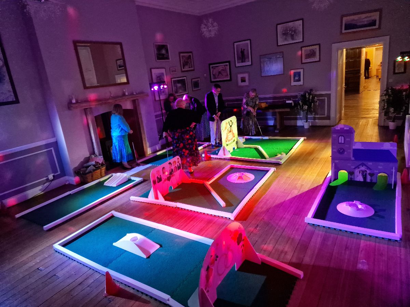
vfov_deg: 58.9
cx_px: 205
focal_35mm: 23
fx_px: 272
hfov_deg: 73.9
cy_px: 154
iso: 500
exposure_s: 1/50
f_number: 1.8
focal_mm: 6.4
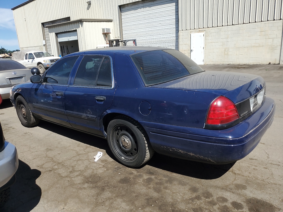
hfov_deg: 67.3
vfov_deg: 53.1
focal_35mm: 26
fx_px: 213
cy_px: 106
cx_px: 142
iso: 50
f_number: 1.5
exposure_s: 1/3333
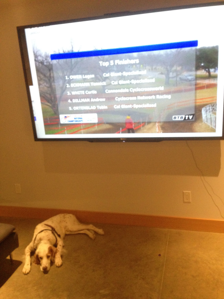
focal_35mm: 33
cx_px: 112
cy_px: 150
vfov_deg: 55.4
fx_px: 285
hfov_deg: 42.9
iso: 400
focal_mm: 4.12
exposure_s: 1/17
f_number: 2.4
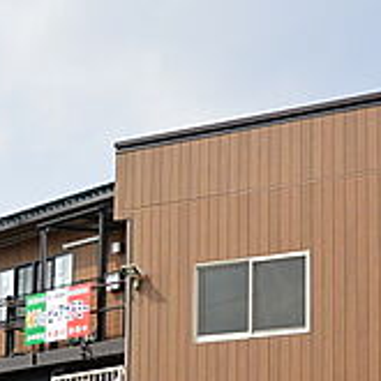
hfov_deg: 17.1
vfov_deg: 16.6
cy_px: 397
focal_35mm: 102
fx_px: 1270
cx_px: 196
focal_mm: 11.5
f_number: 5
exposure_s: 1/1000
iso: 160
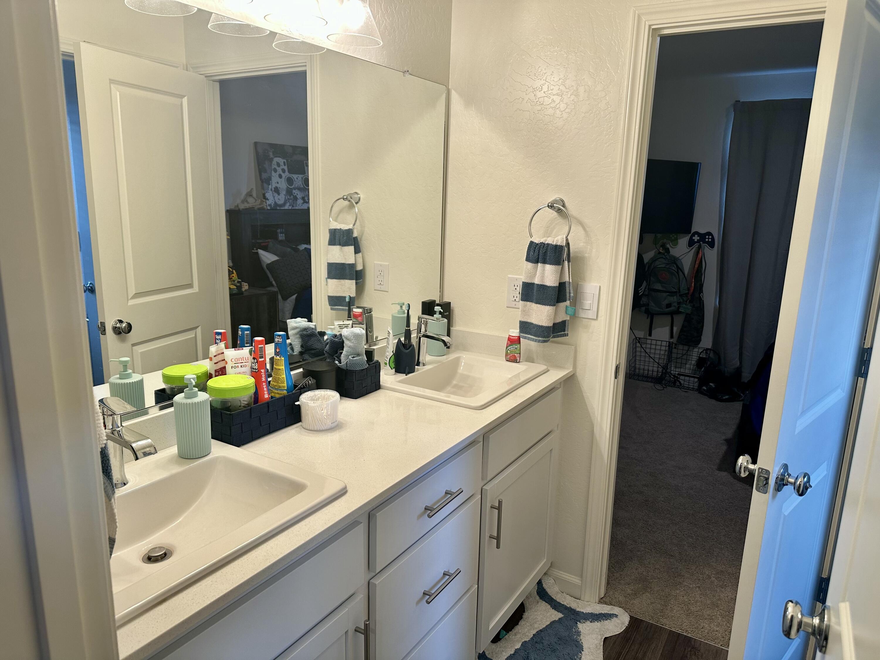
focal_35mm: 24
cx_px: 440
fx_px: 610
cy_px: 330
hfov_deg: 71.6
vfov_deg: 56.8
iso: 100
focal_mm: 6.86
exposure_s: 1/120
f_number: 1.78
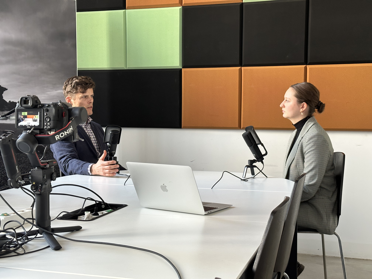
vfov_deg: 30.3
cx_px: 186
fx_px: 516
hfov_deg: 39.7
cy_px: 140
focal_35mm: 48
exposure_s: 1/60
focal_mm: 6.86
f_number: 1.78
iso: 125
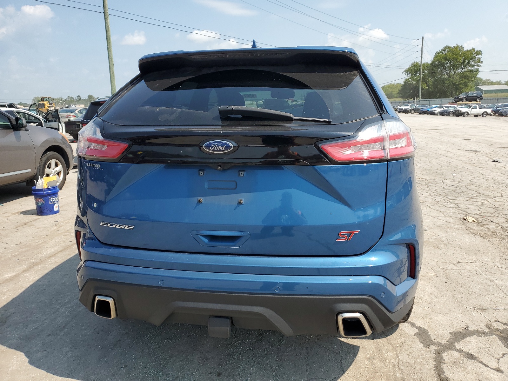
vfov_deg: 53.1
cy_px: 190
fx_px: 382
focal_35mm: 26
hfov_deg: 67.3
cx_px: 254
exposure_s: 1/2500
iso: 50
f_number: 1.5
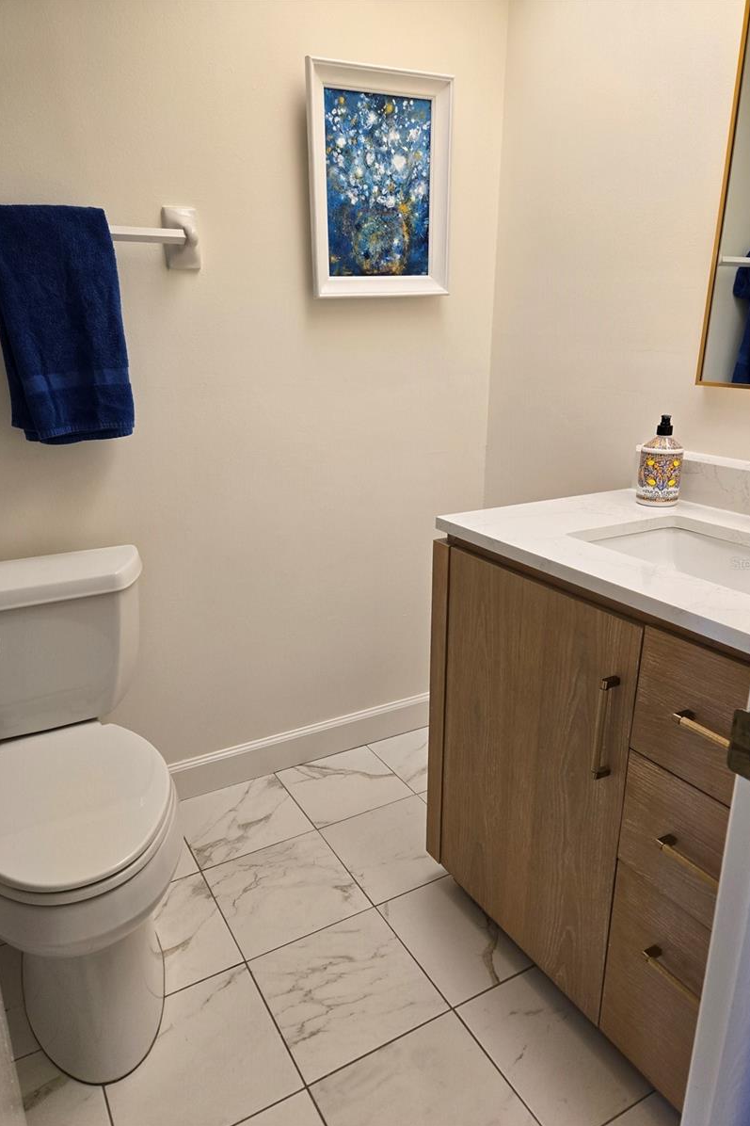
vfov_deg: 73.8
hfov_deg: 53.1
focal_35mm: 24
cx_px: 375
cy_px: 563
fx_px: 750
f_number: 1.8
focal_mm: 5.4
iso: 100
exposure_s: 1/120
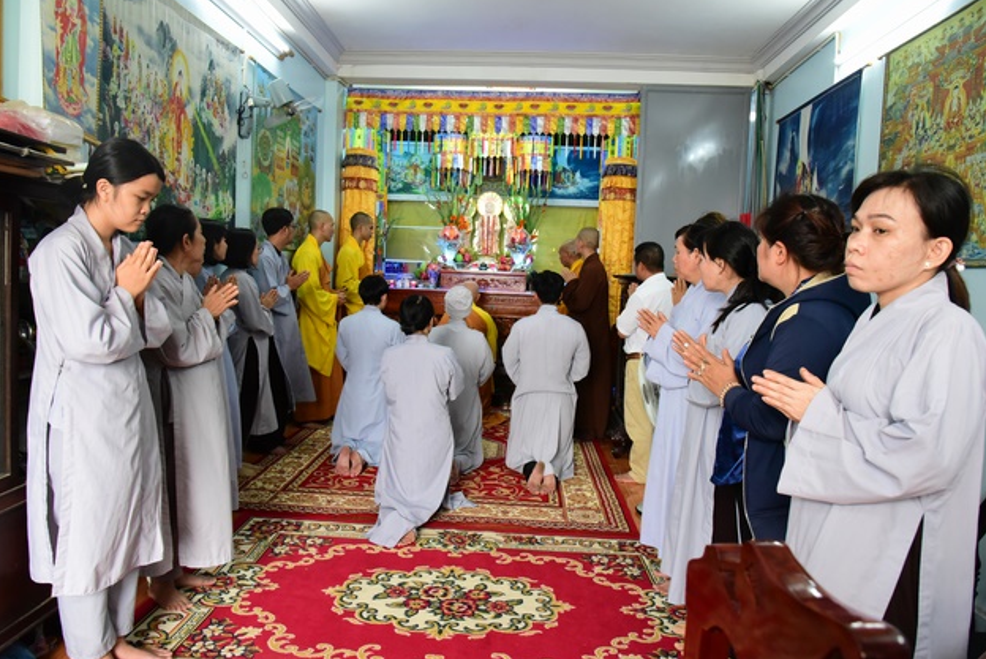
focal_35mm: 25
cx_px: 480
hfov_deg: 71.5
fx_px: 685
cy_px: 322
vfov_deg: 51.4
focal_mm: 24
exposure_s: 1/80
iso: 4500
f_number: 7.1
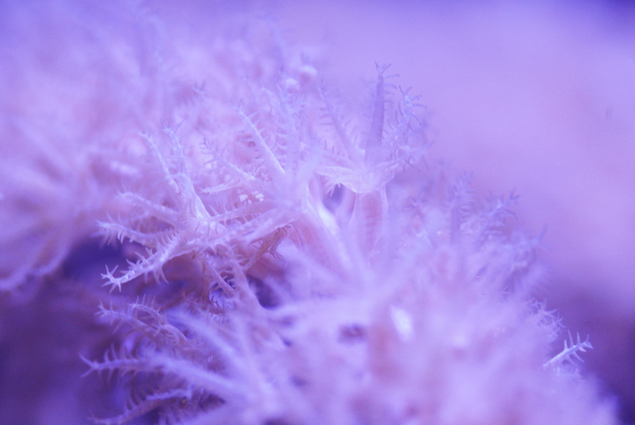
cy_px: 212
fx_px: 2383
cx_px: 318
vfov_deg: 10.2
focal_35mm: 135
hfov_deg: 15.2
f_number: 7.1
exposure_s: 1/80
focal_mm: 90
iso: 2500
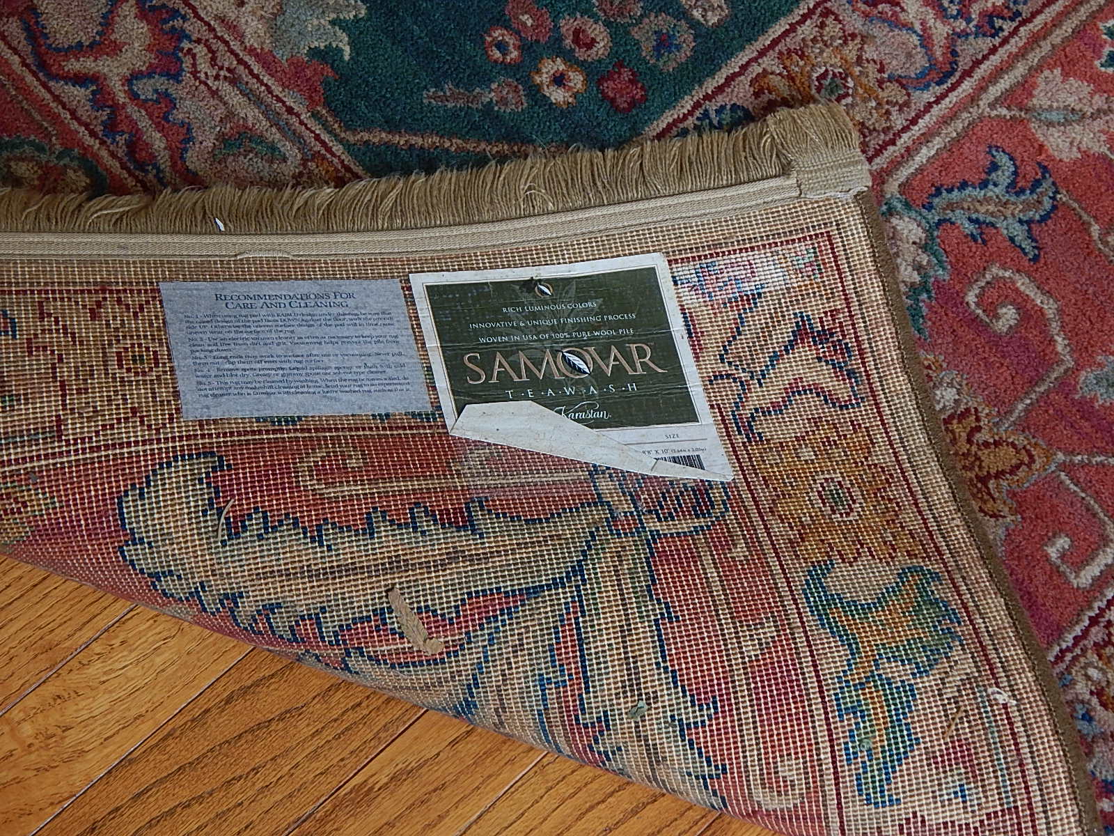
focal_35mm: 54
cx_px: 557
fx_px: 1738
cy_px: 418
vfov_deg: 27.0
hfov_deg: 35.5
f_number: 3.8
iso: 160
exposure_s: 1/30
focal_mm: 9.7
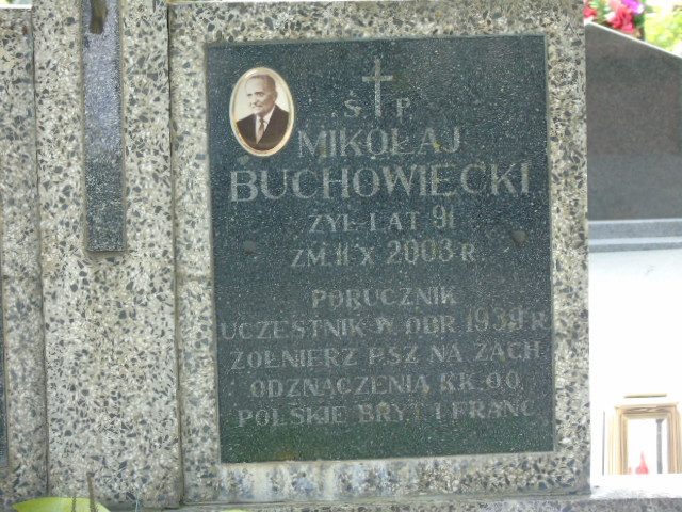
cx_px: 341
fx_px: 3192
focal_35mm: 162
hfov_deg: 12.2
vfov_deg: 9.2
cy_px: 256
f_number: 4.9
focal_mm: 29
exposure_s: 1/125
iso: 320
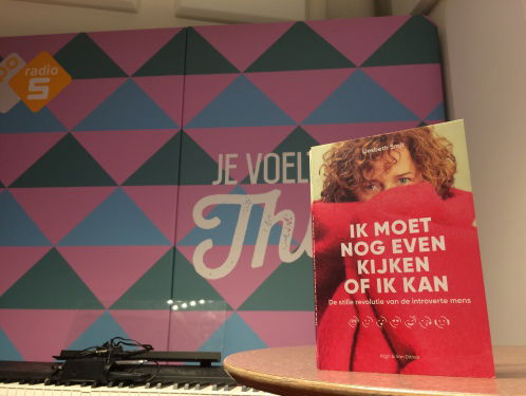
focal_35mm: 29
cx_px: 263
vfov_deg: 48.3
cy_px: 198
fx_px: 441
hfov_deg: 61.6
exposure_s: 1/33
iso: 100
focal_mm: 4.15
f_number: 2.2
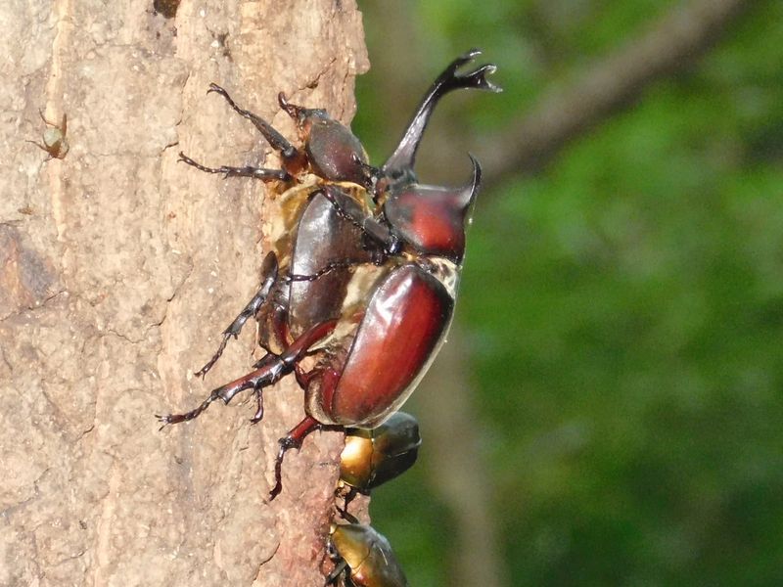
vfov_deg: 5.6
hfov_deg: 7.4
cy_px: 294
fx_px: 6017
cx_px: 392
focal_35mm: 266
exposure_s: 1/60
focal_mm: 47.2
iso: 1400
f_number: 5.7
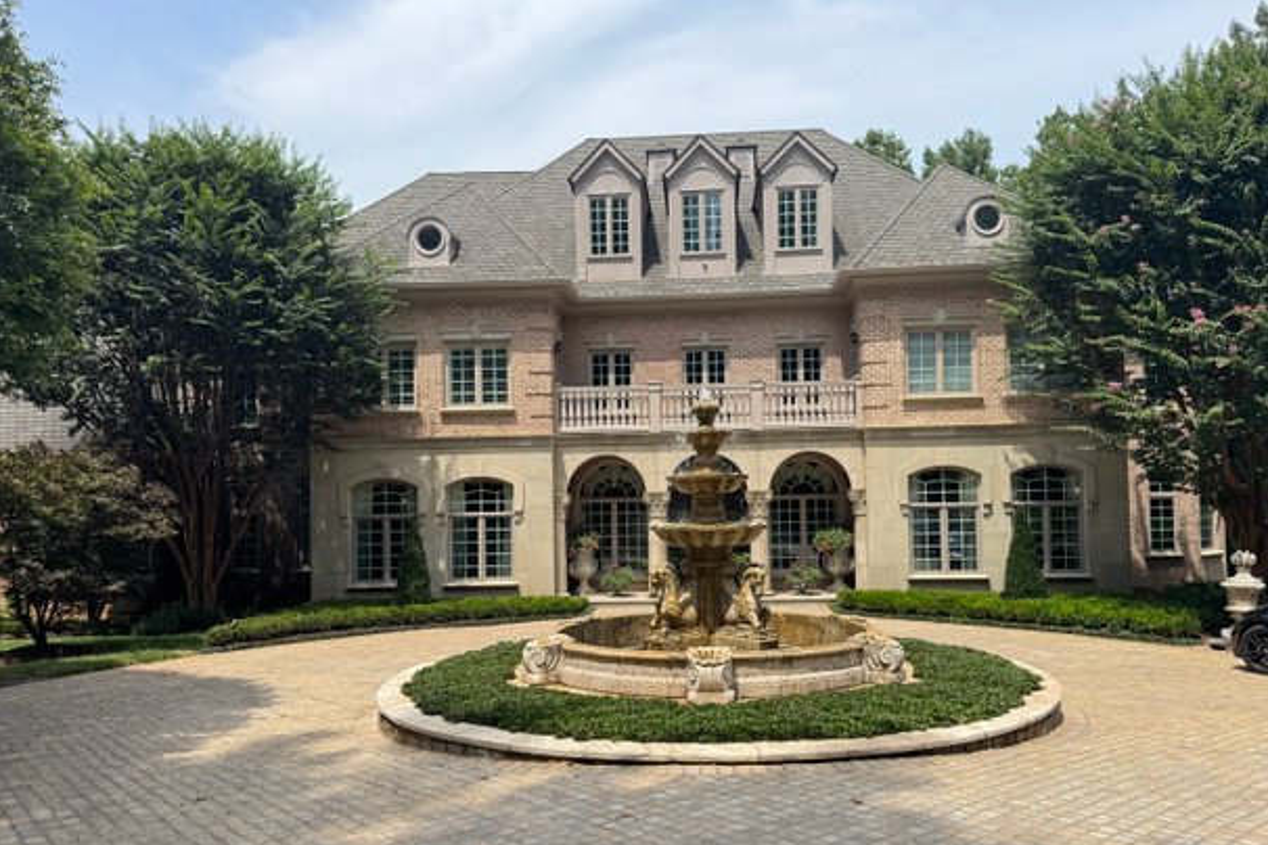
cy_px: 476
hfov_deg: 69.4
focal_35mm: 26
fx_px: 916
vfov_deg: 49.4
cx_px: 656
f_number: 1.78
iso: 80
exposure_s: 1/3413
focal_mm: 6.76
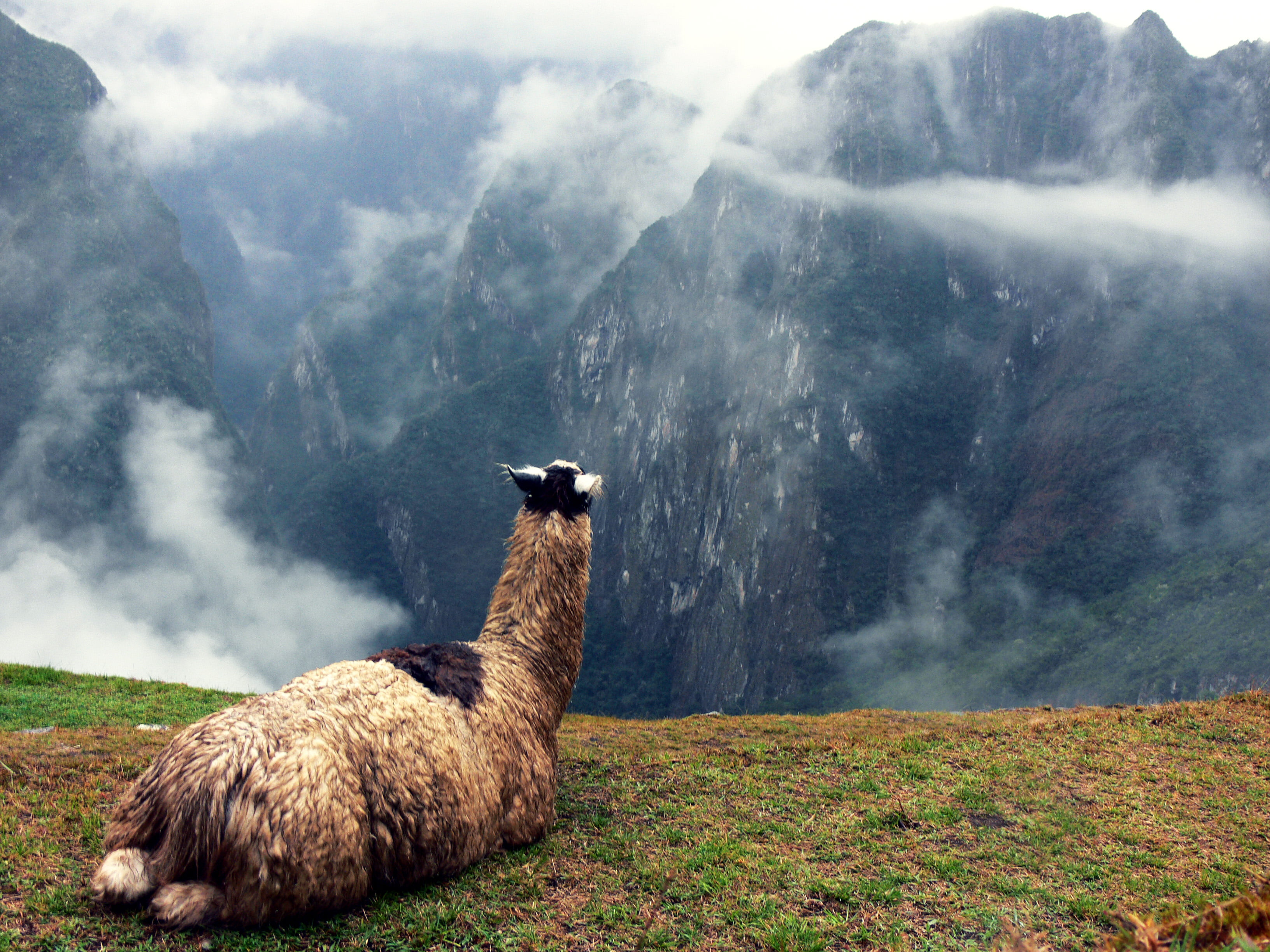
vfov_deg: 32.2
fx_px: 1651
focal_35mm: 45
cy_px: 476
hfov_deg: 42.1
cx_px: 635
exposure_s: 1/60
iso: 80
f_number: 3.6
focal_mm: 9.5
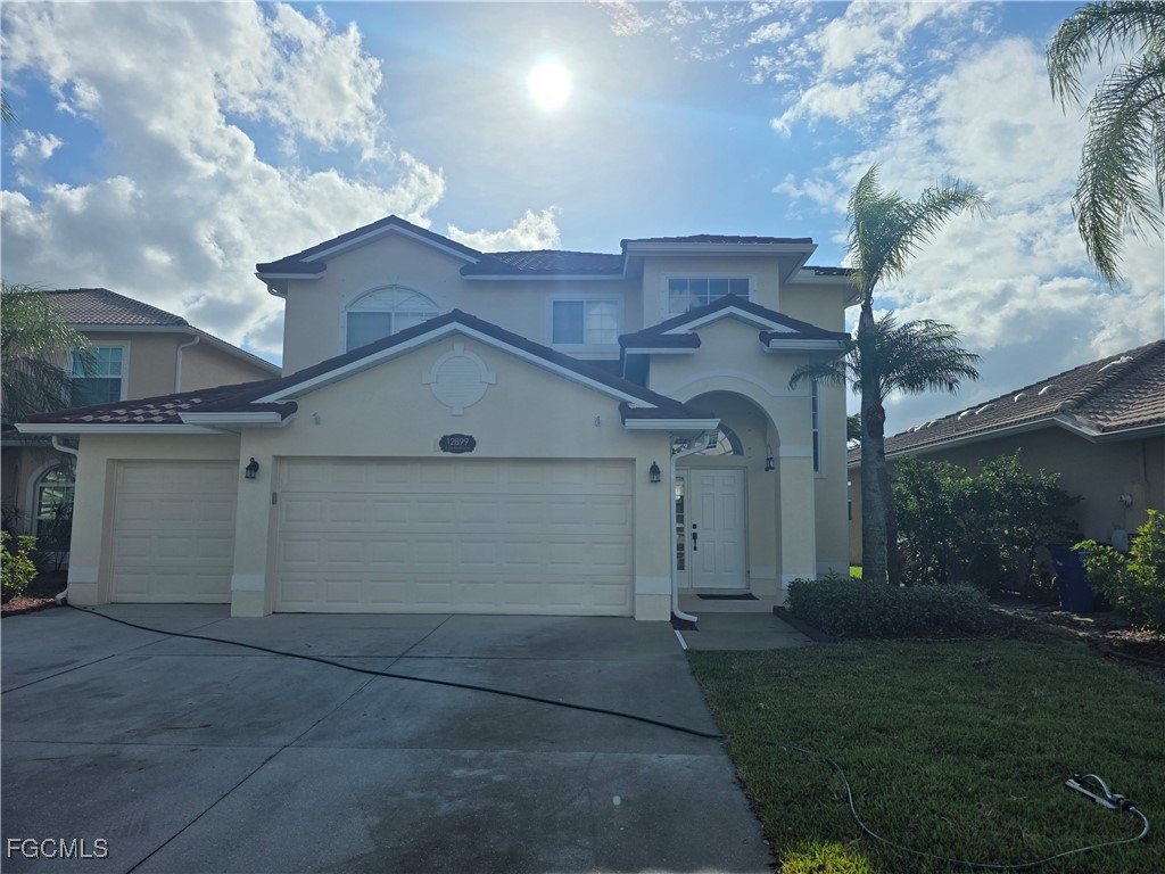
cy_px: 437
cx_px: 582
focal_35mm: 23
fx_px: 774
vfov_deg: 58.9
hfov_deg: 73.9
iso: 32
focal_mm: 6.3
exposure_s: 1/7944
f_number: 1.7
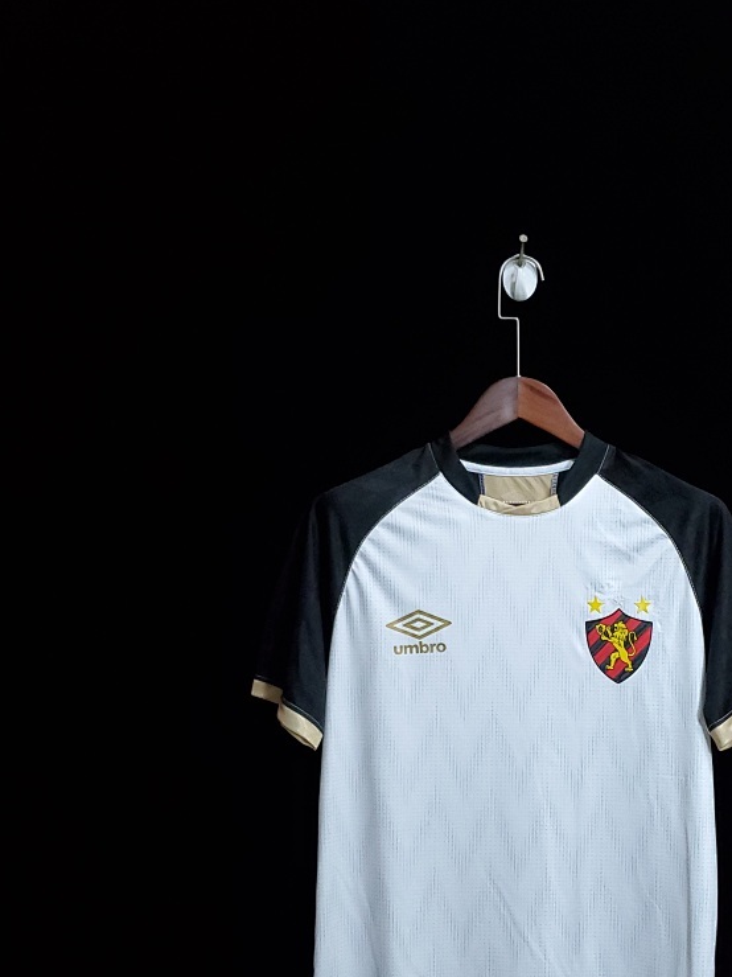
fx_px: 1072
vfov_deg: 48.0
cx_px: 514
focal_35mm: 38
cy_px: 666
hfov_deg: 37.1
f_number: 1.5
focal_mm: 4.3
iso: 500
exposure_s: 1/60
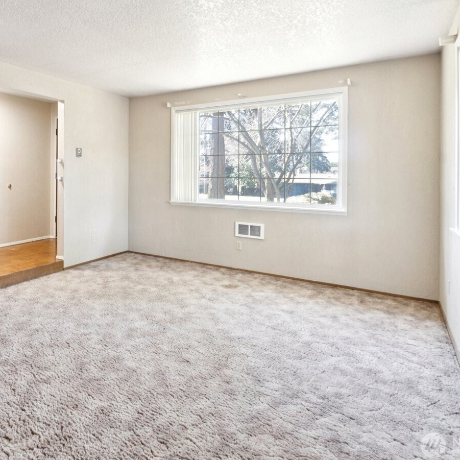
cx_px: 112
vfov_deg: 64.2
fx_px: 361
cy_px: 176
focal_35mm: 24
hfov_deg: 61.2
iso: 250
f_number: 9
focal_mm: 10
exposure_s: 1/3.33
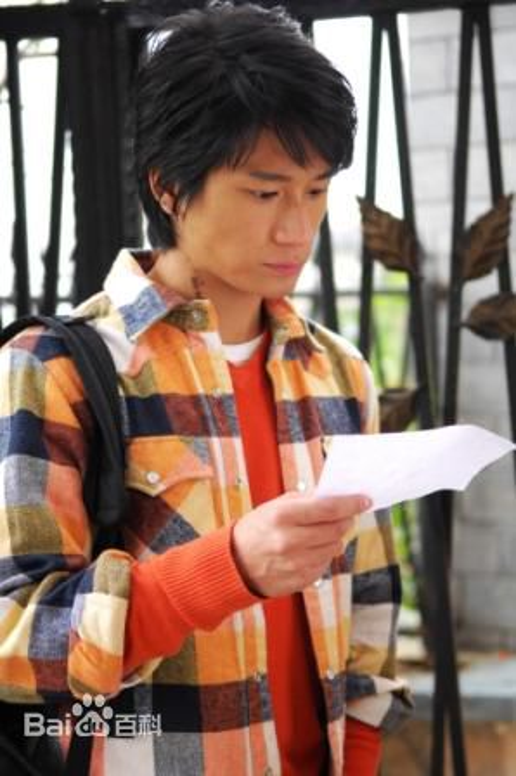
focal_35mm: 72
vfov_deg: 28.1
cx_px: 258
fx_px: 1550
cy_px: 388
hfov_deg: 18.9
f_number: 2.8
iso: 250
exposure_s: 1/250
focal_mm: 48
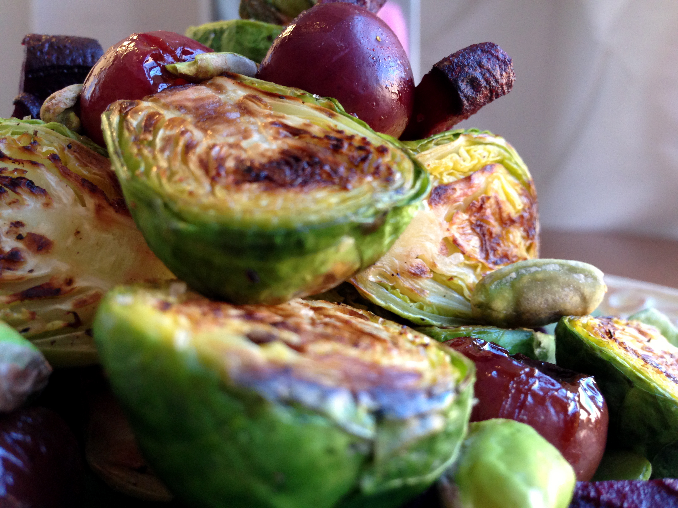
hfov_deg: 55.4
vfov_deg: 42.9
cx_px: 339
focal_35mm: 33
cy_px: 254
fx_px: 646
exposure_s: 1/20
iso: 125
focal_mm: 4.13
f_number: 2.4
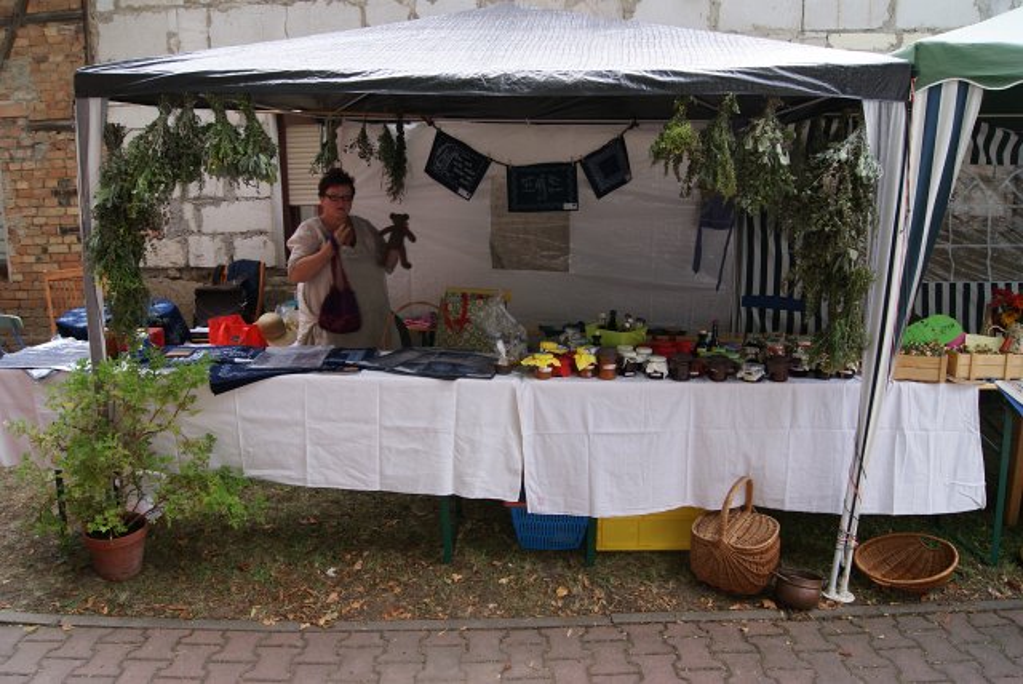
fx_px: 768
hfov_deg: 67.3
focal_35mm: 27
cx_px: 512
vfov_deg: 48.0
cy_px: 342
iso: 100
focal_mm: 18
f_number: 6.3
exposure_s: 1/50
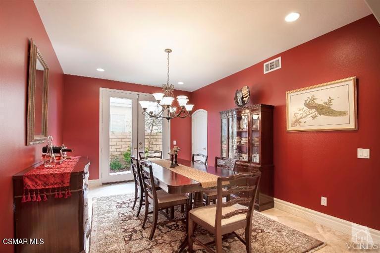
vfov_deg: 73.6
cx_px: 190
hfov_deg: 96.8
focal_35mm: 16
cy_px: 126
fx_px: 169
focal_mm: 16
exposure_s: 1/15
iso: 800
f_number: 8
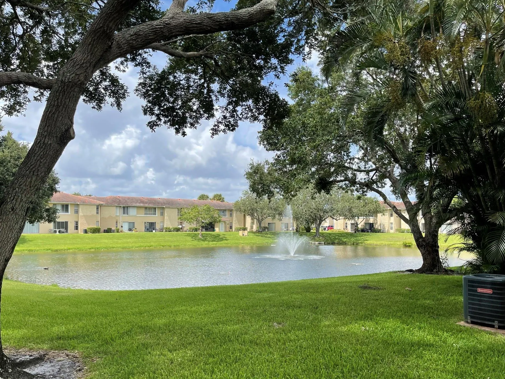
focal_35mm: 29
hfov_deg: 61.6
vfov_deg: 48.1
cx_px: 260
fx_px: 423
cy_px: 211
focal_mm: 5.1
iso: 32
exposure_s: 1/2660
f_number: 1.6
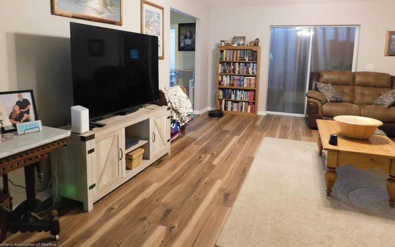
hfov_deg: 72.6
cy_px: 95
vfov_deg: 48.9
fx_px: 269
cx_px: 197
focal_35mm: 25
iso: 400
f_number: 3
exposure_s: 1/8
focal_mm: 4
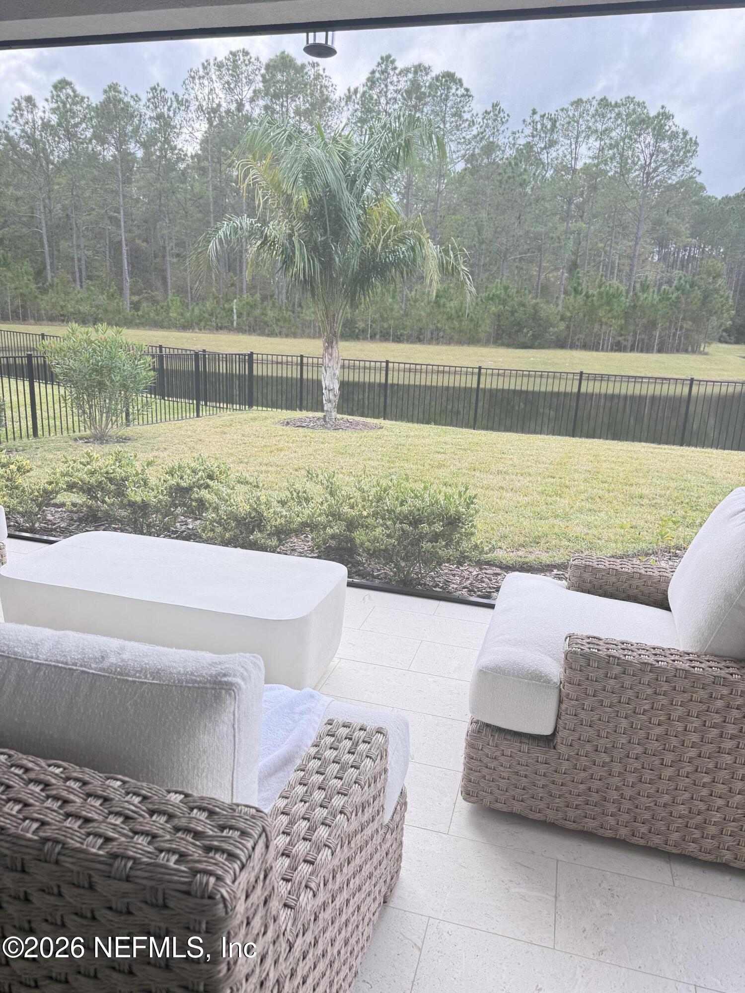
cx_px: 372
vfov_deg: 71.6
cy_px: 496
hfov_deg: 56.8
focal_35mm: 24
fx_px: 689
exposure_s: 1/338
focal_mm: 6.76
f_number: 1.78
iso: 100
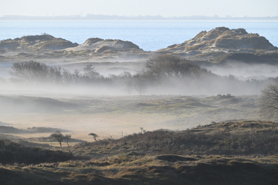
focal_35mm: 400
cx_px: 139
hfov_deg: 5.2
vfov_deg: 3.4
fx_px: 3090
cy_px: 92
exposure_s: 1/400
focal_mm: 400
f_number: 18
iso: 1250
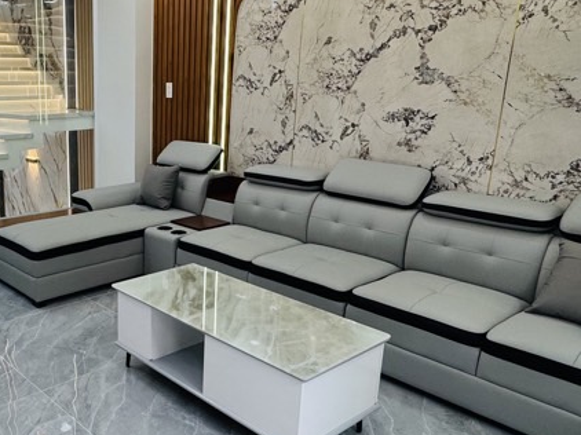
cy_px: 230
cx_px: 118
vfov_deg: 41.7
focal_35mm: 34
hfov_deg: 50.8
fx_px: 570
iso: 80
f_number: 2.2
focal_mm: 2.22
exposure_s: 1/100
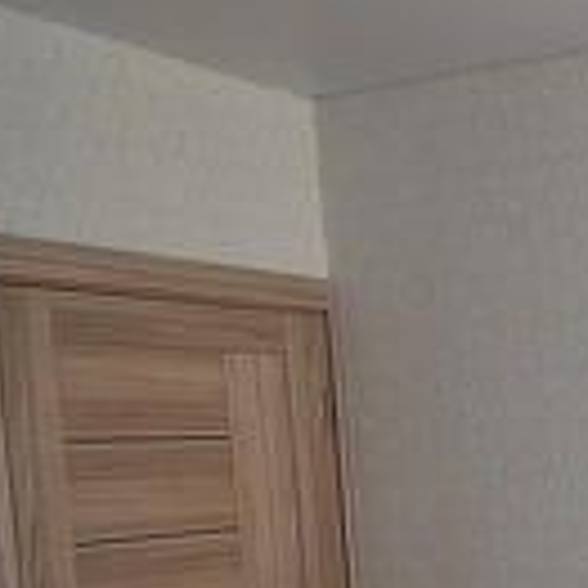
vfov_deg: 29.4
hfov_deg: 23.1
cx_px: 938
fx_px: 1076
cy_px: 525
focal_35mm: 56
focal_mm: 2.2
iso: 80
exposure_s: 1/50
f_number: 2.2
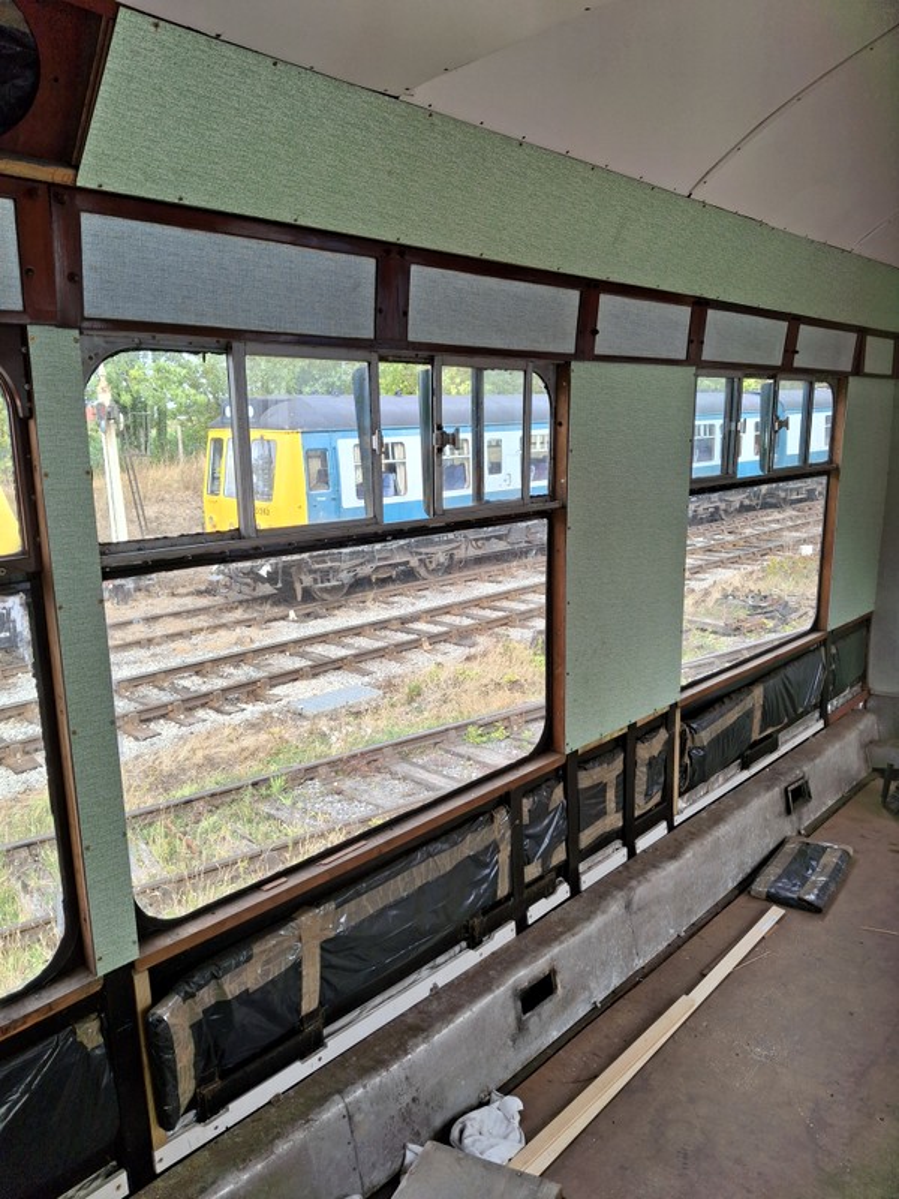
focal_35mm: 25
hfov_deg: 54.9
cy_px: 600
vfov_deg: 69.4
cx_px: 450
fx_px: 866
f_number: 1.8
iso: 25
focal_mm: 4.69
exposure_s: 1/222
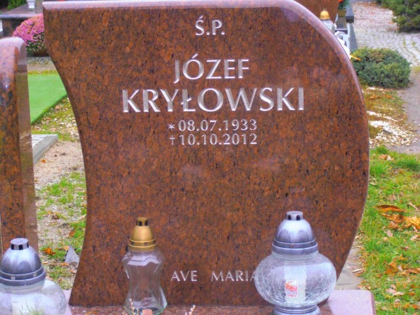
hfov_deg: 17.7
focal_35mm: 111
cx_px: 210
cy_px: 158
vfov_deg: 13.3
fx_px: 1347
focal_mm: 19.64
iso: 320
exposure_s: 1/80
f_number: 5.5
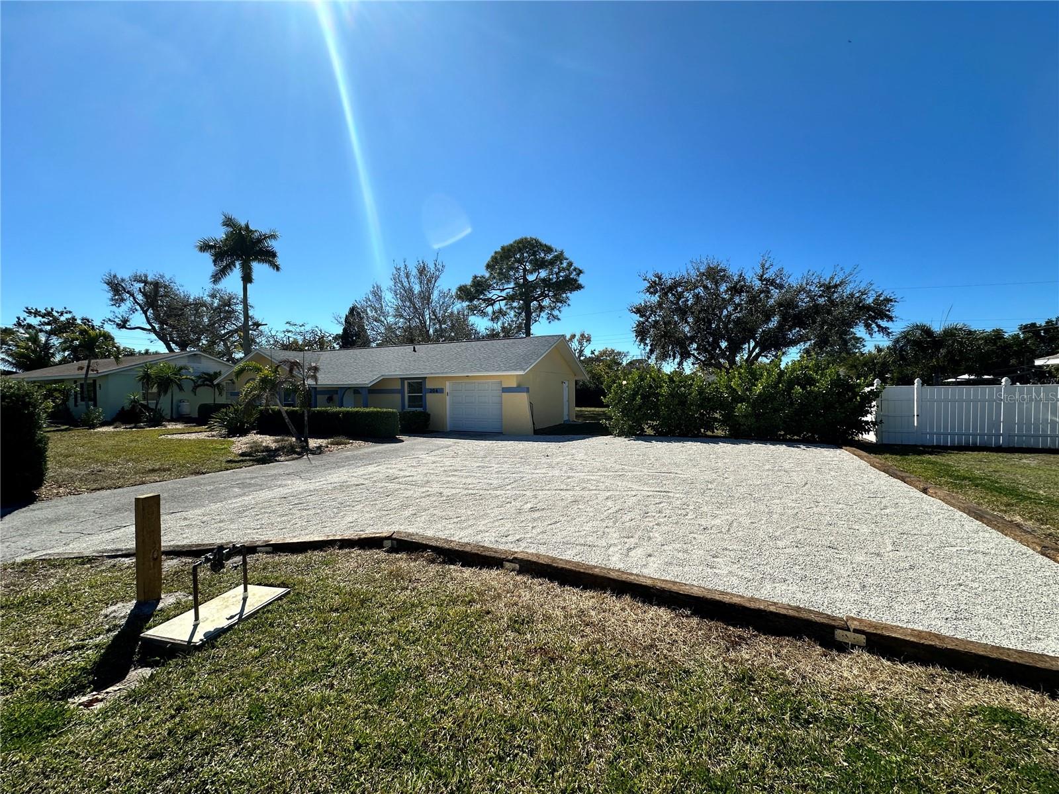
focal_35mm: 14
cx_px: 530
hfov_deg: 102.1
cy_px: 397
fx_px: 428
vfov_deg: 85.7
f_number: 2.2
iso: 50
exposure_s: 1/2618
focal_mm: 2.22
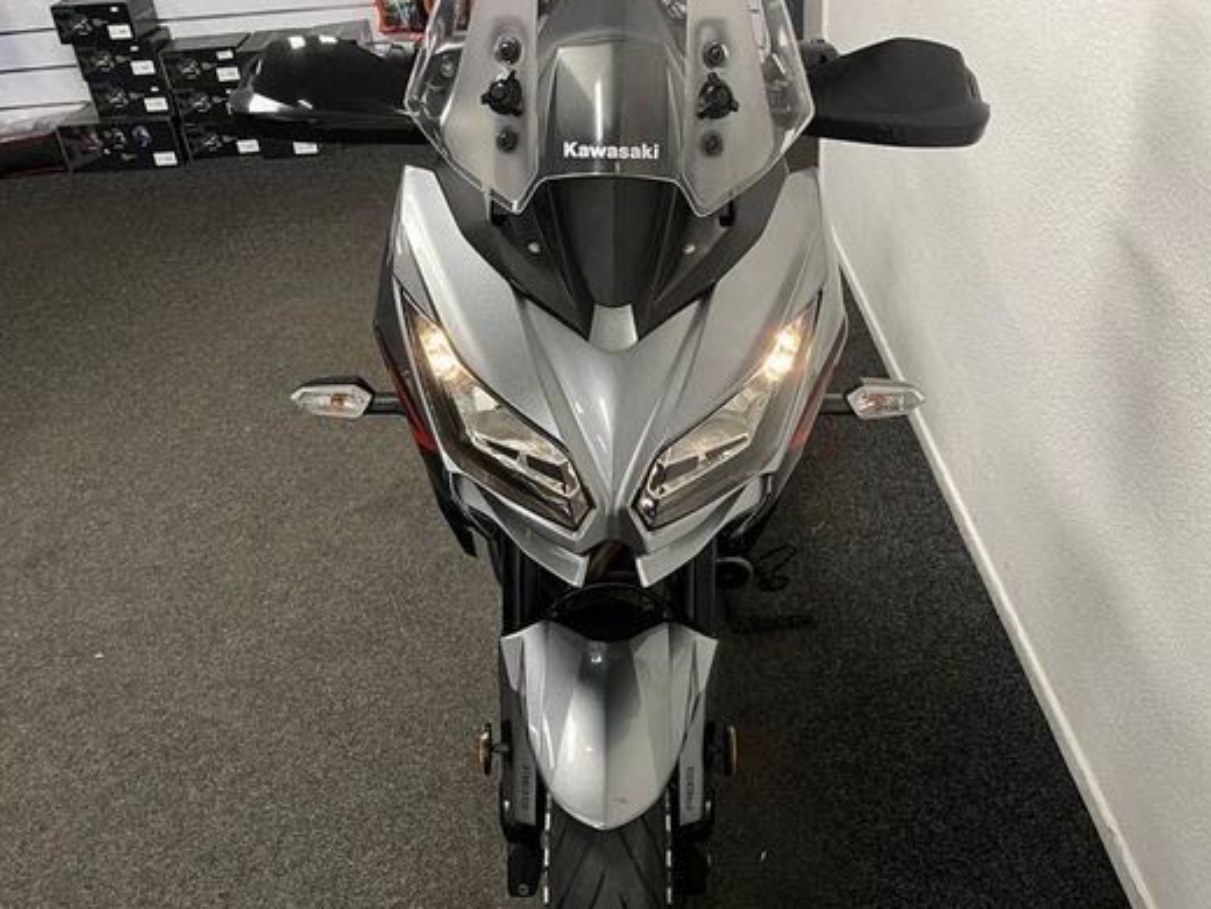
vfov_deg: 44.1
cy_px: 431
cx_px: 610
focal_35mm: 32
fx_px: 1119
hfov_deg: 56.8
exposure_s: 1/50
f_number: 1.6
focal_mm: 5.1
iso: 125
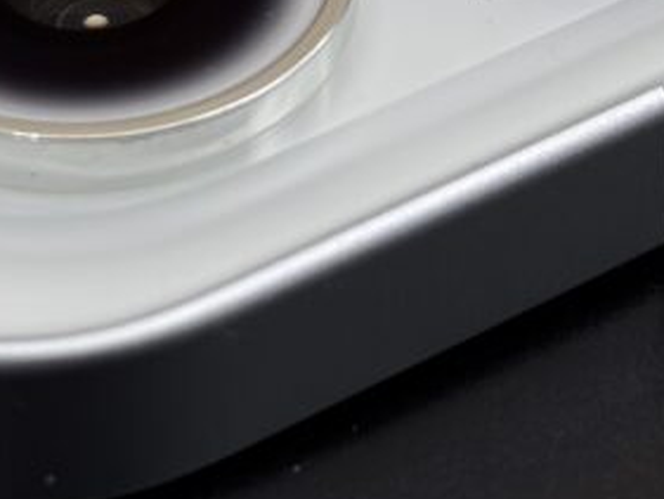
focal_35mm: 183
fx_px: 3512
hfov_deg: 10.8
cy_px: -196
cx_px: 500
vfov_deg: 8.0
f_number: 1.6
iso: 32
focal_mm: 5.96
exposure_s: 1/363
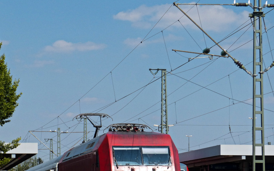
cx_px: 116
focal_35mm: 132
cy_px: 135
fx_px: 986
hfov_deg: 15.8
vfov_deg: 9.9
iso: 100
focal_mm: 15.8
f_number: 4
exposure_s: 1/1300
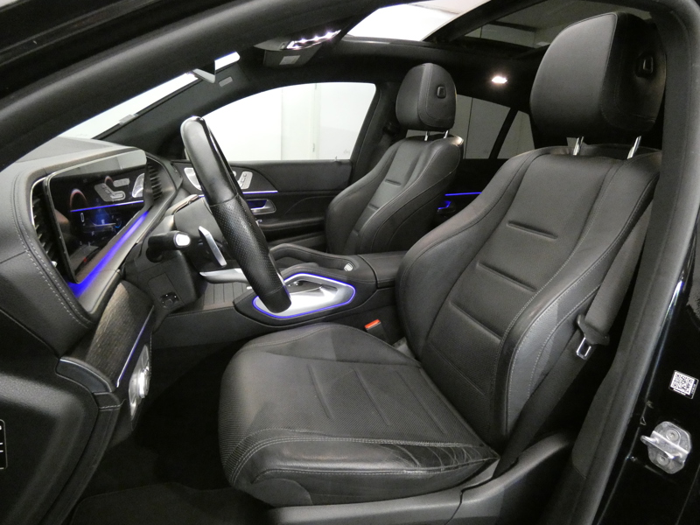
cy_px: 262
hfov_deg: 81.7
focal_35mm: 20
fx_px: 404
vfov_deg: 66.0
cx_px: 350
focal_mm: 3.6
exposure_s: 1/30
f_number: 2.8
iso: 1600
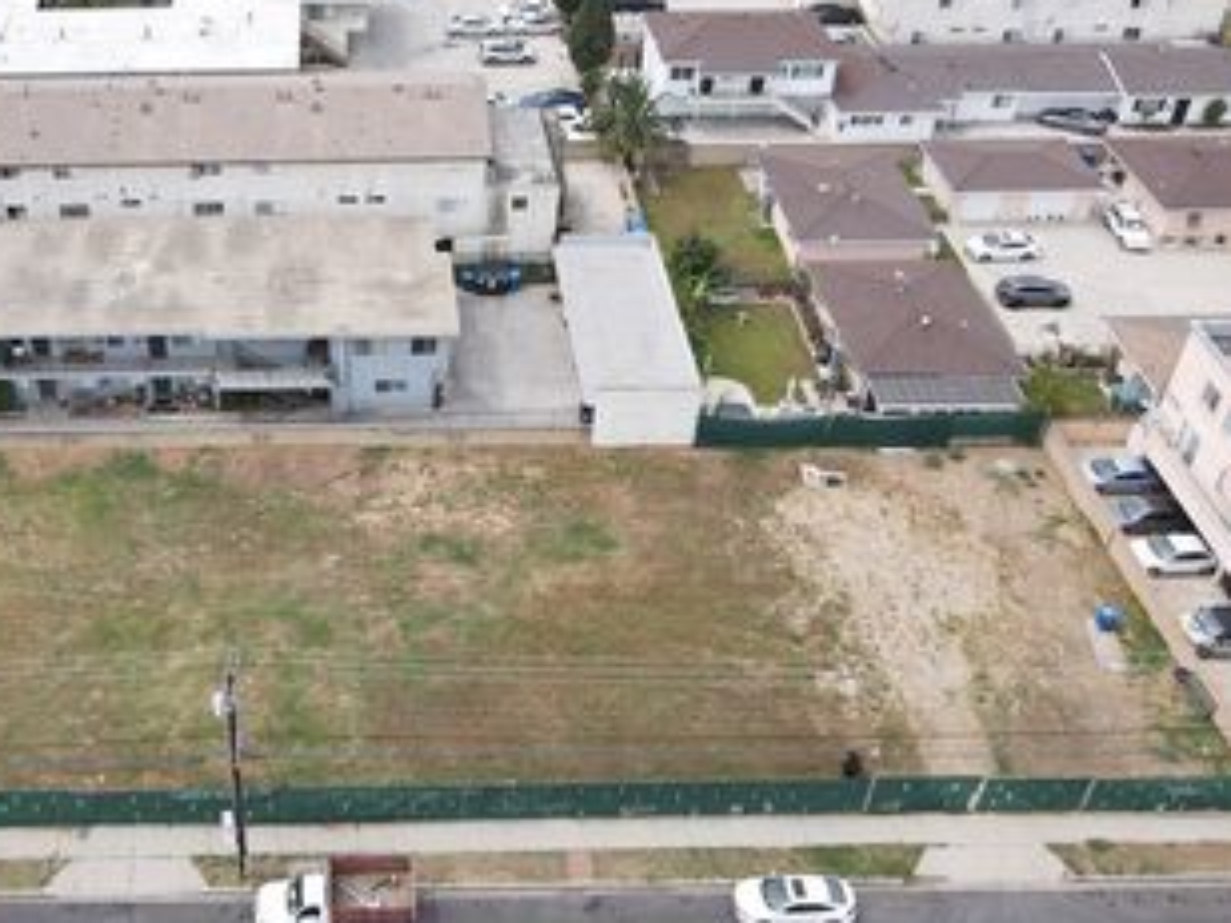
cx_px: 368
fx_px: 1387
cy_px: 346
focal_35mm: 39
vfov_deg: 36.6
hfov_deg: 46.7
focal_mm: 4.5
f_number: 2.8
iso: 100
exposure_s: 1/25
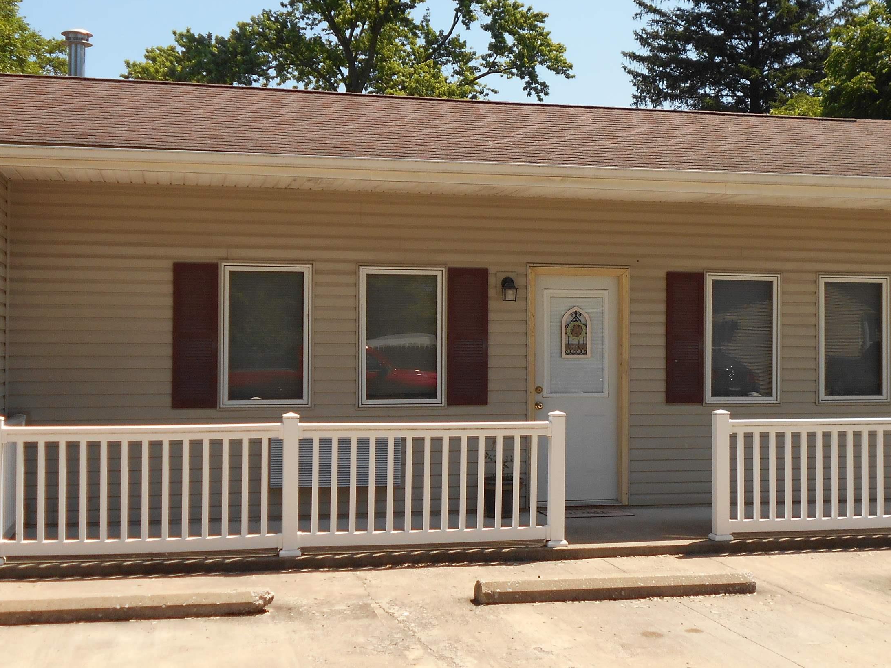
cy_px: 324
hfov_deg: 36.6
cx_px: 551
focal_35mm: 52
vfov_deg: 28.0
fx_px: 1338
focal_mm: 6.7
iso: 80
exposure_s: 1/640
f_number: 3.9
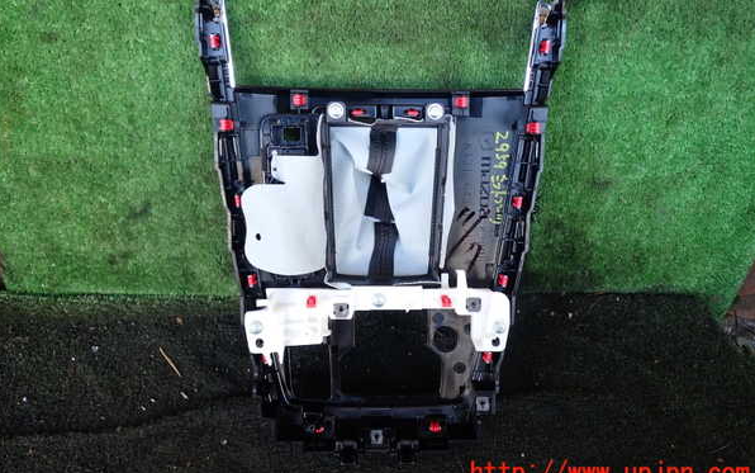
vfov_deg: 39.4
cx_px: 376
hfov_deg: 59.6
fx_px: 659
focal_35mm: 32
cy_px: 204
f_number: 2.3
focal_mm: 5.4
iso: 200
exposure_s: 1/60
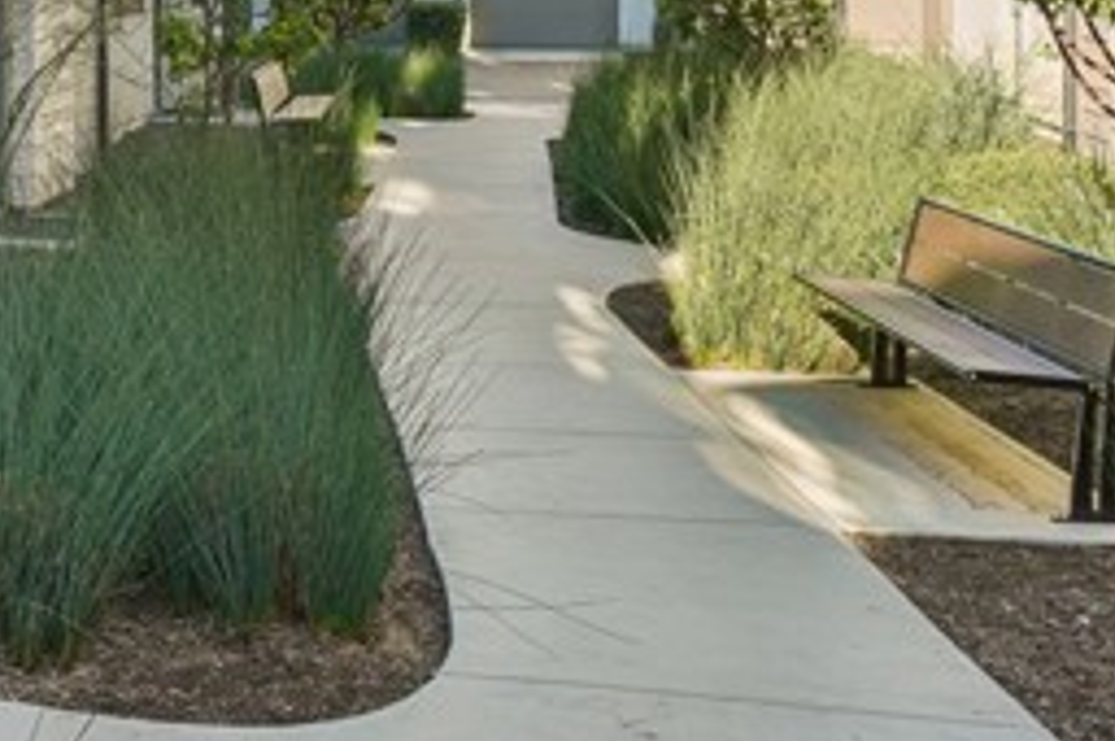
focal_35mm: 60
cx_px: -109
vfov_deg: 21.8
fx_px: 1856
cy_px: 9
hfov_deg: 30.0
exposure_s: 1/30
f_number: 8
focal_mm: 24
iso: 100
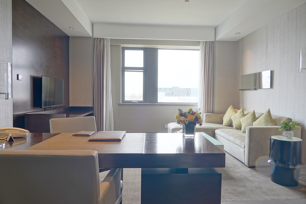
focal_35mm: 24
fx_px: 204
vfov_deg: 53.1
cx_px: 153
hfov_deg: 73.7
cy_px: 102
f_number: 8
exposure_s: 1/40
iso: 800
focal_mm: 24
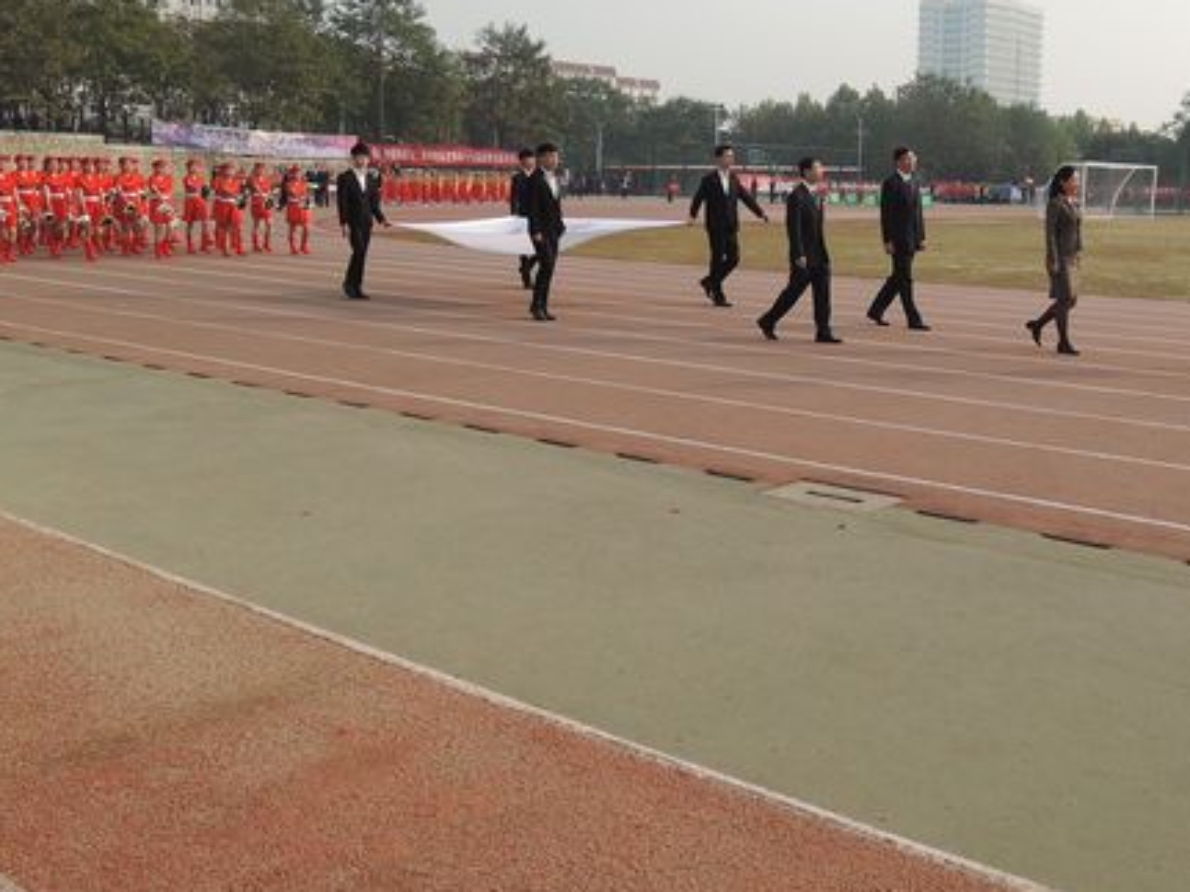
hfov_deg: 47.0
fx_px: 1340
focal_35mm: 39
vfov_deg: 36.5
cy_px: 316
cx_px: 806
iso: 80
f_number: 2.8
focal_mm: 5.1
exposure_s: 1/125
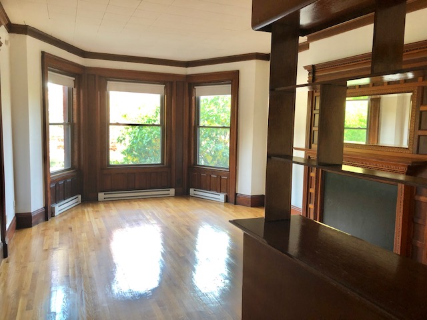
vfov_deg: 49.7
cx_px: 214
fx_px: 345
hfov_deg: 63.4
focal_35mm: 28
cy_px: 160
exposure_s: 1/24
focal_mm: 3.99
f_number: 1.8
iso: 40
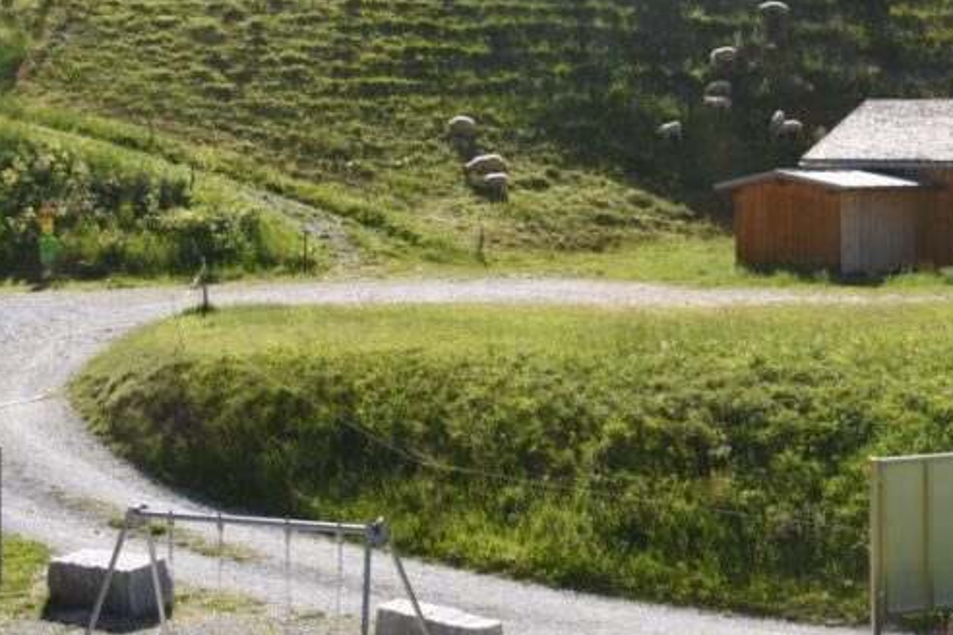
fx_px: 2066
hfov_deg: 25.2
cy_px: 88
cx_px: 856
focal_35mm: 78
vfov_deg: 17.3
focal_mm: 25
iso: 100
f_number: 7.1
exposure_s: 1/200
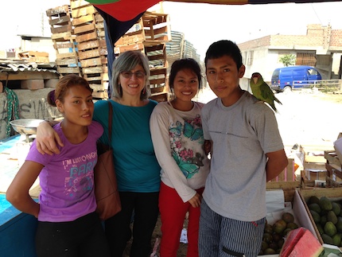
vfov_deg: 43.0
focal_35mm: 33
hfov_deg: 55.3
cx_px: 171
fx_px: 326
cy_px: 128
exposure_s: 1/382
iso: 50
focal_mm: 4.12
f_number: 2.4
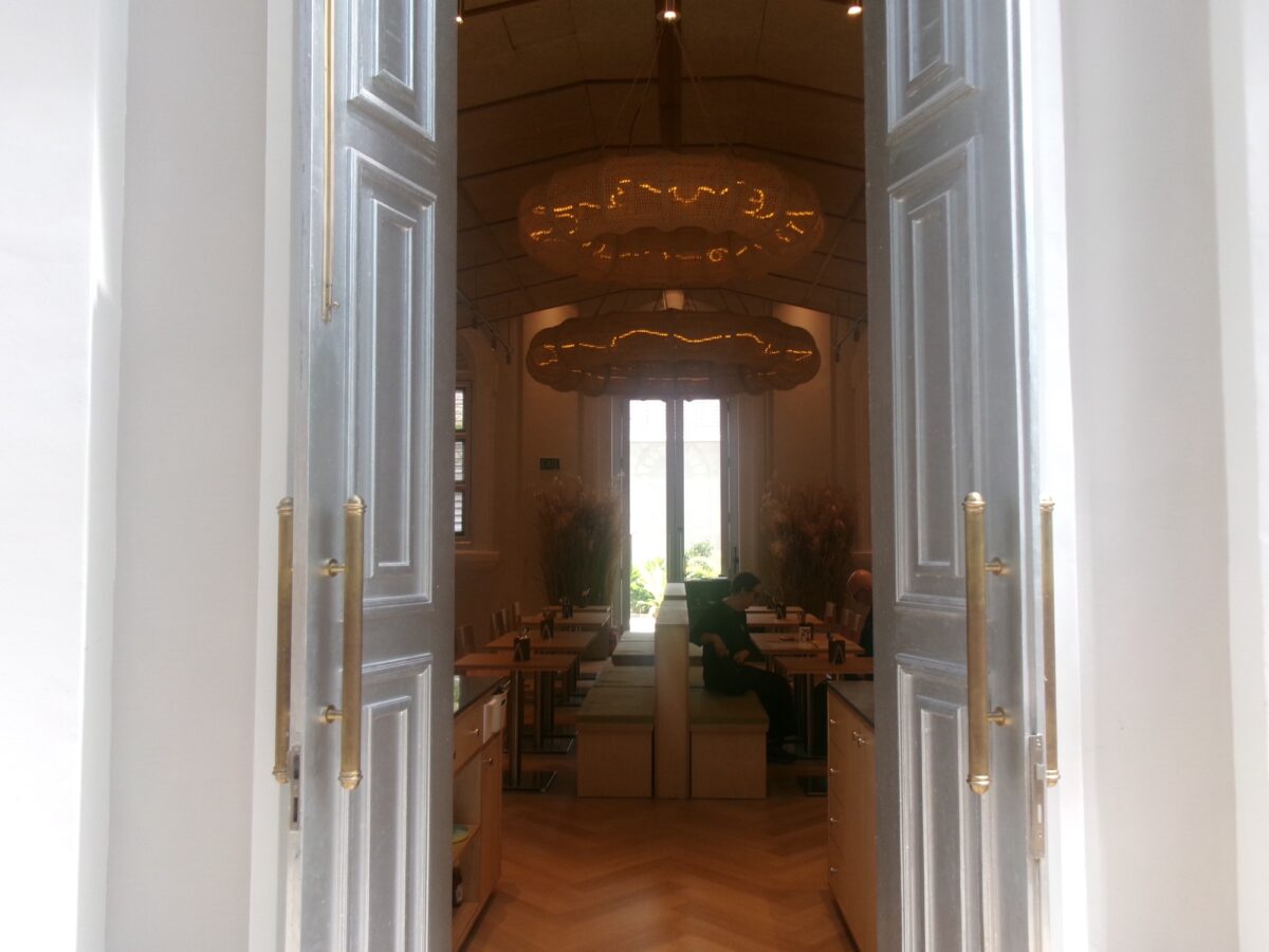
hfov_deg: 63.4
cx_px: 634
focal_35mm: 28
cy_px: 476
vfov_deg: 49.7
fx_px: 1026
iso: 100
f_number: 3.9
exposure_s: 1/90
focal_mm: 5.1
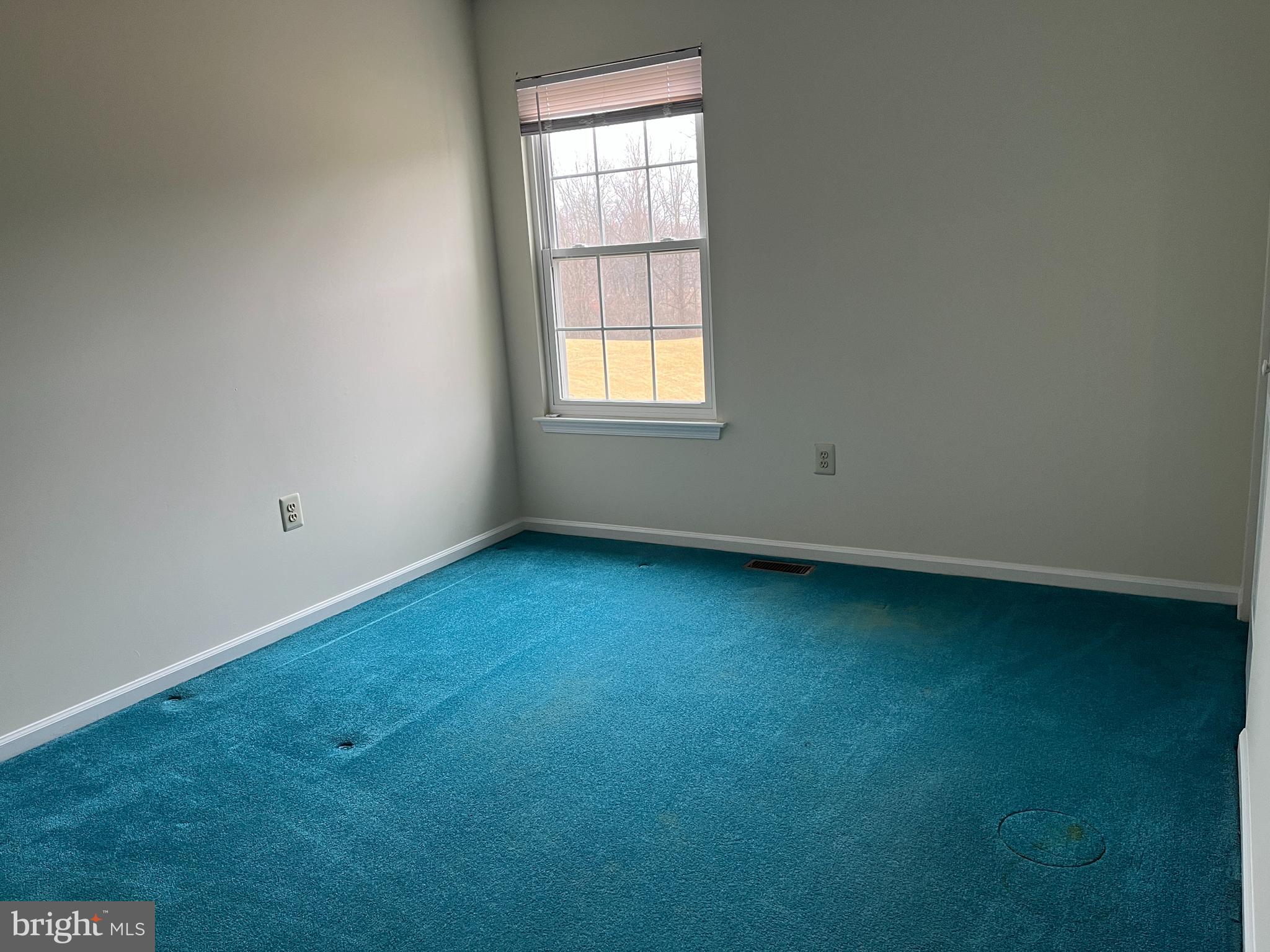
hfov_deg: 67.3
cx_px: 635
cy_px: 476
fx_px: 954
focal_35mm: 26
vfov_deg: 53.1
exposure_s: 1/60
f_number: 1.6
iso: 125
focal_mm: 5.1
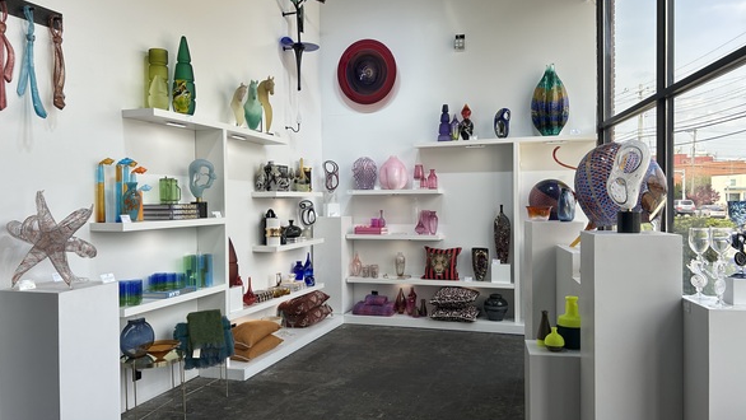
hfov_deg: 66.1
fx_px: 574
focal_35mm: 29
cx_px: 374
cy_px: 211
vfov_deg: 40.2
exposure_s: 1/495
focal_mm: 5.7
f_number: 1.5
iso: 50
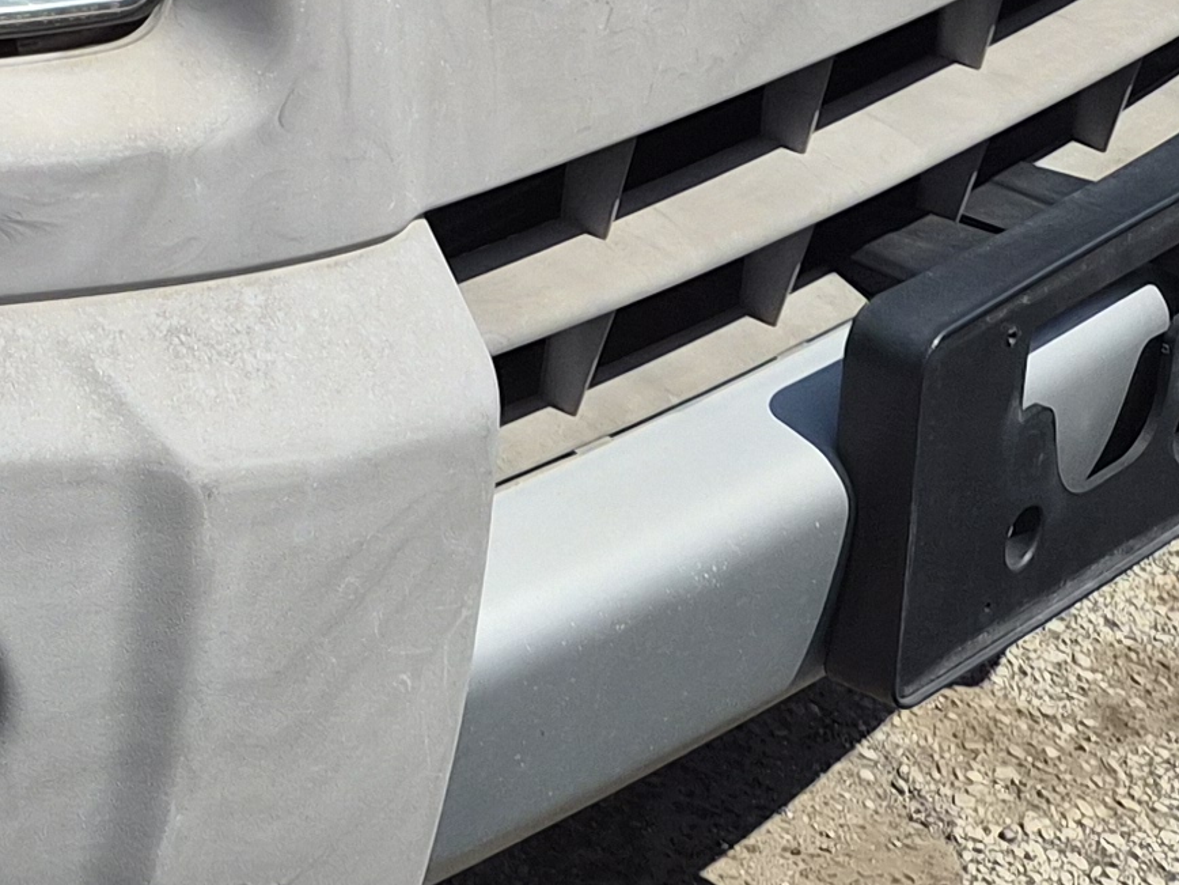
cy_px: -654
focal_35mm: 106
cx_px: -750
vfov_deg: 12.8
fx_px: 3610
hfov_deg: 16.4
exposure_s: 1/6512
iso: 80
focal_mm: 5.4
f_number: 1.8
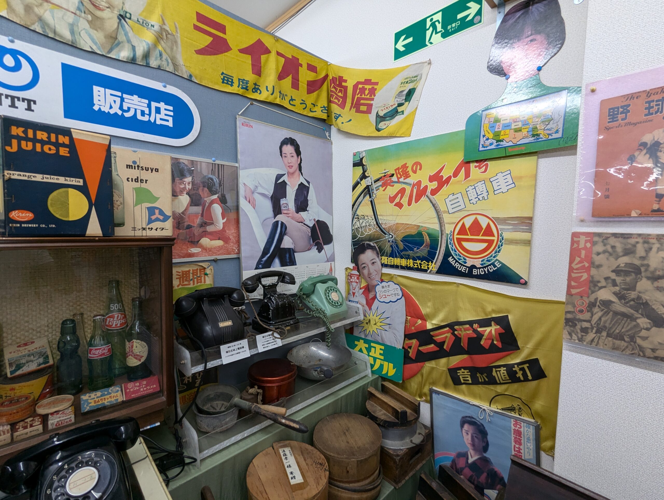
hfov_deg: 94.4
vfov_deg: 78.3
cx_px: 332
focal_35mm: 16
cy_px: 250
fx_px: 307
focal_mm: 2.35
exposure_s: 1/33.3
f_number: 2.2
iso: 84
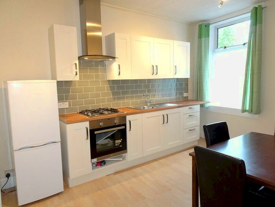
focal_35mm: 24
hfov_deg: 71.6
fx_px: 191
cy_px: 104
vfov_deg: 56.8
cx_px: 138
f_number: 3.5
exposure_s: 1/30
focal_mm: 4.1
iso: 320
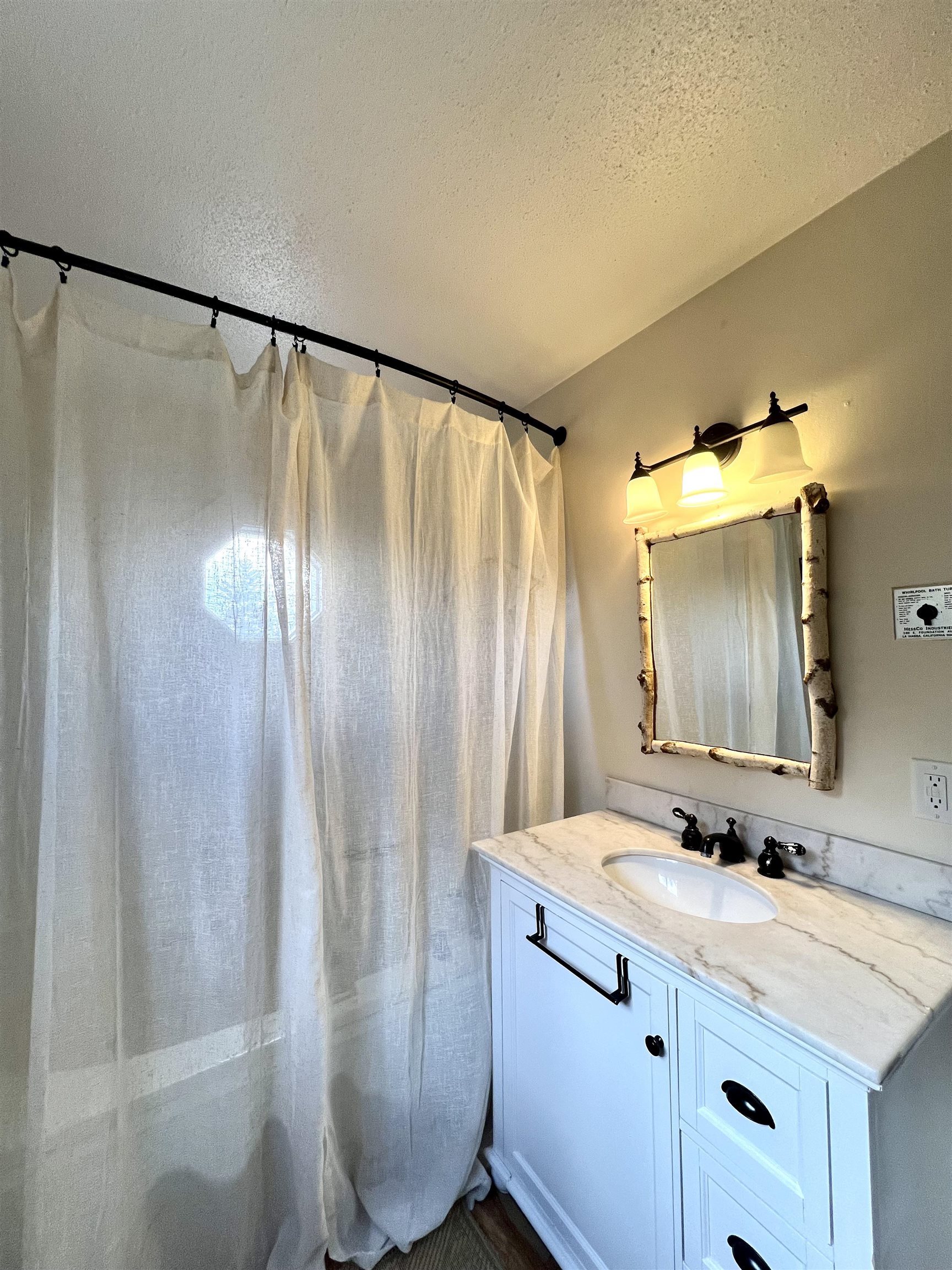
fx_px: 477
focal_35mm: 13
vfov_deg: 106.2
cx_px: 476
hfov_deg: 89.9
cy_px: 635
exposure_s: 1/120
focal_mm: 1.57
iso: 125
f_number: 1.8
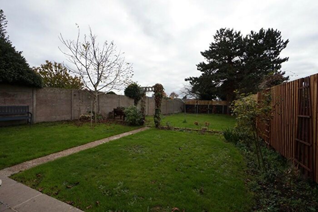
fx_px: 132
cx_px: 159
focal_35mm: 15
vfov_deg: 77.3
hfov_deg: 100.4
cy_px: 106
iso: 100
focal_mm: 10
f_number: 9
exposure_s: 1/100
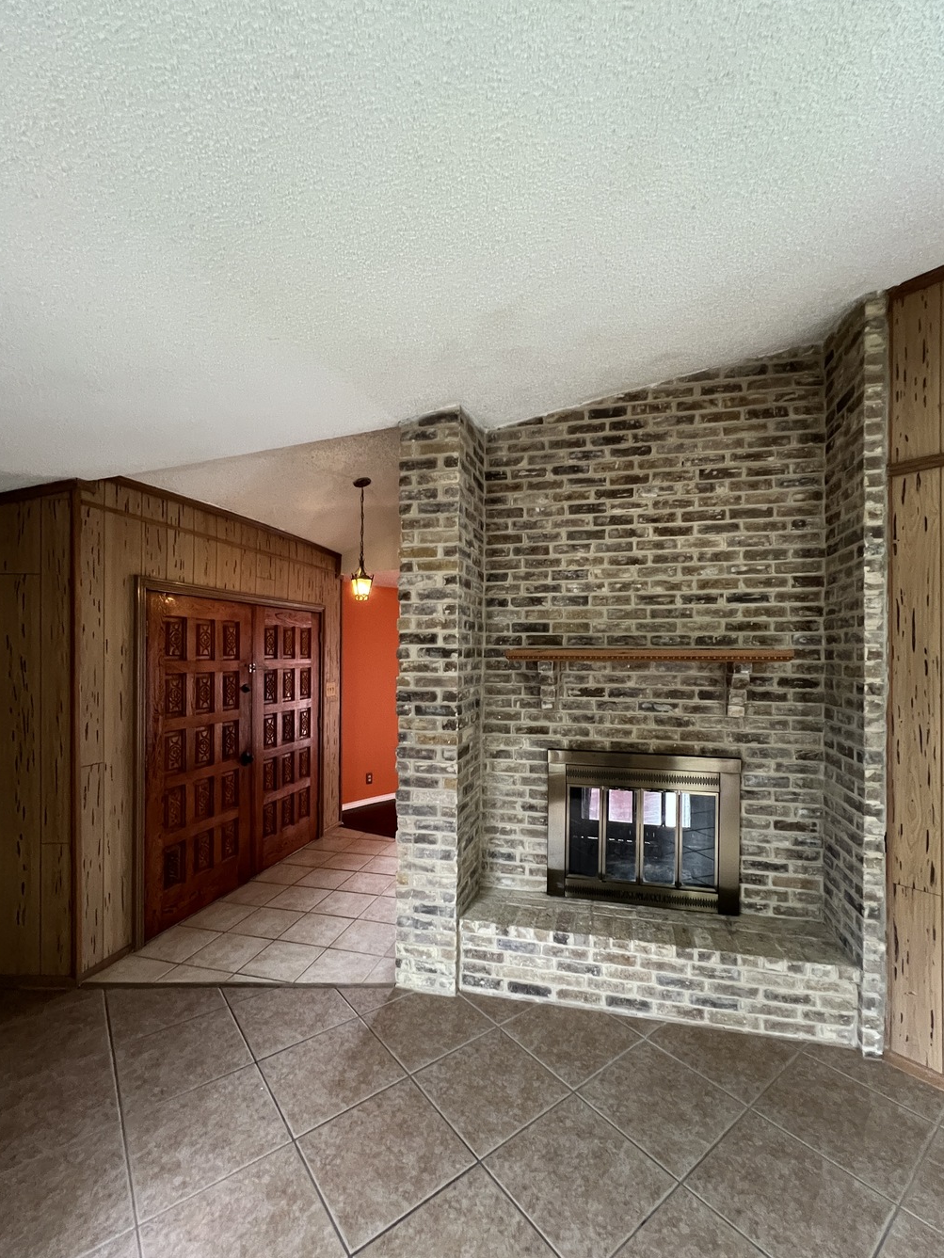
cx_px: 483
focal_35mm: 14
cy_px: 658
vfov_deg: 102.0
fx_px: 509
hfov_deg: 85.7
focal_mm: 1.57
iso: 640
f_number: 1.8
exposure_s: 1/60
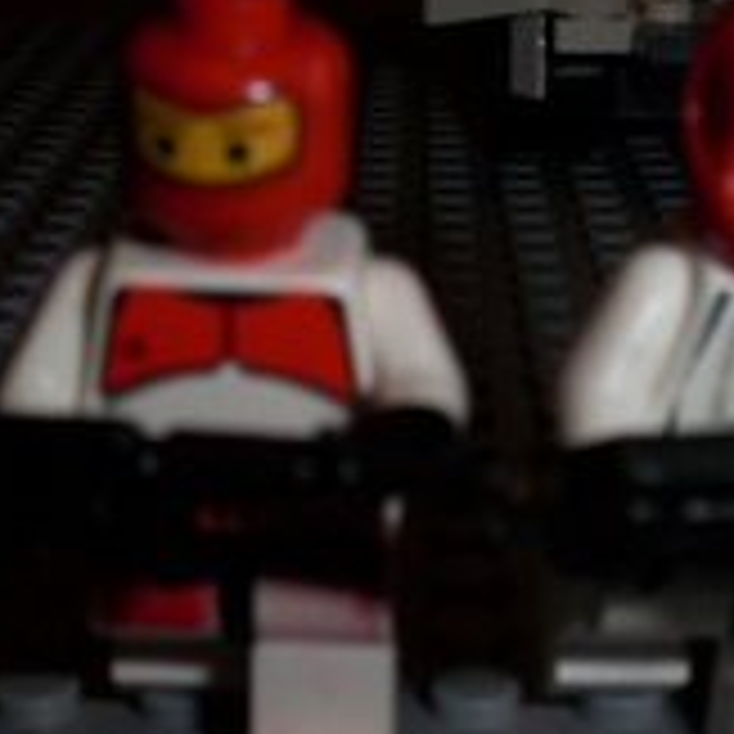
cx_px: 410
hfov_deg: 20.4
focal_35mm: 85
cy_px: 509
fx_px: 2039
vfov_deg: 20.3
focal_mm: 6
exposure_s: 1/120
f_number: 4.5
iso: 140
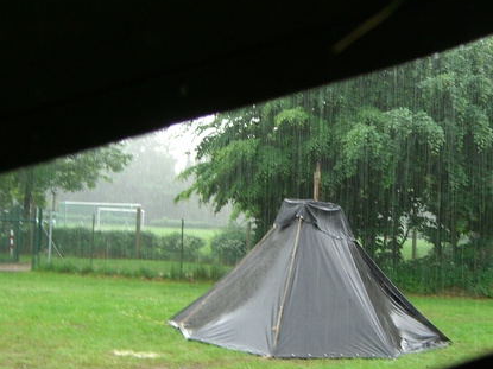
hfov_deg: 34.8
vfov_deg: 26.5
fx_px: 783
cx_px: 298
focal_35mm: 55
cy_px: 203
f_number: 2.8
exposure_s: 1/25
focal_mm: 7.9
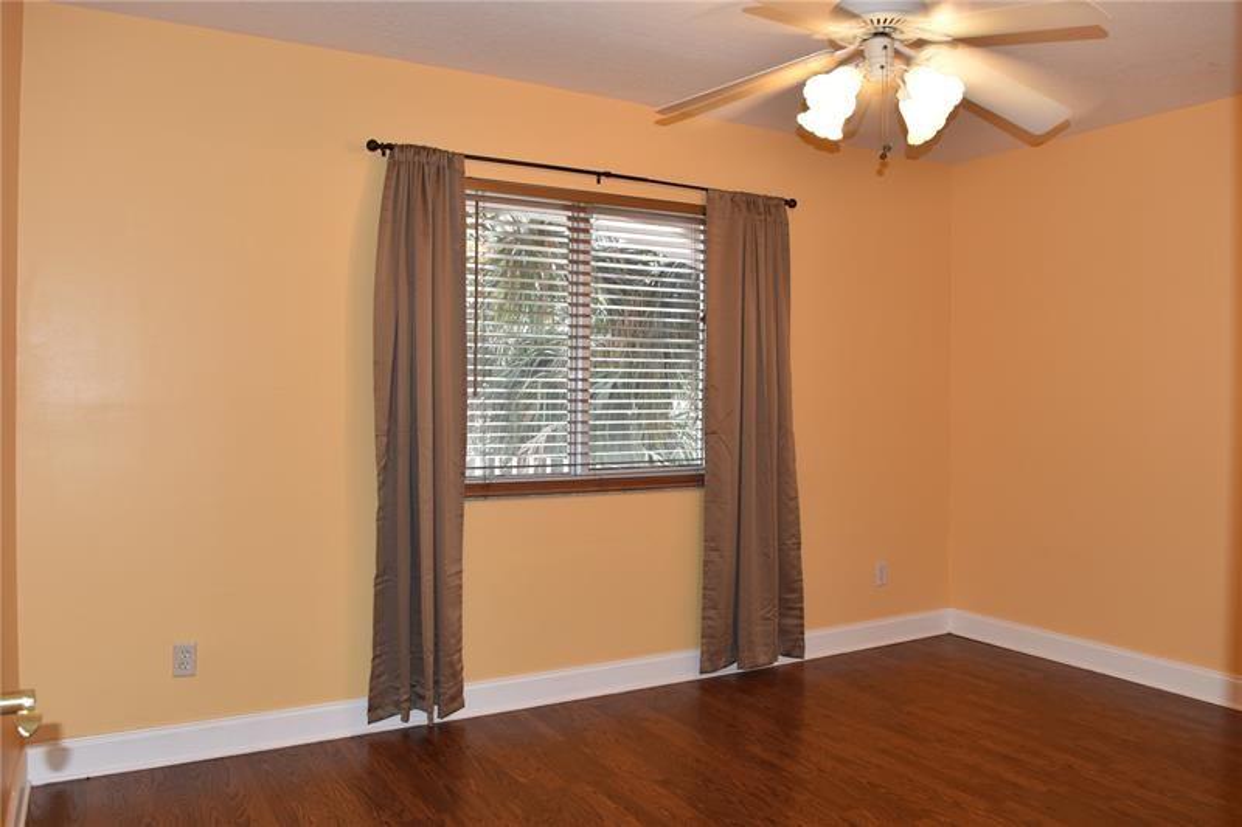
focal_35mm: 27
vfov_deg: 47.9
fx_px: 931
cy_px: 414
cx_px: 621
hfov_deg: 67.4
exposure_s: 1/15
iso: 100
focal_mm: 18
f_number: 6.3
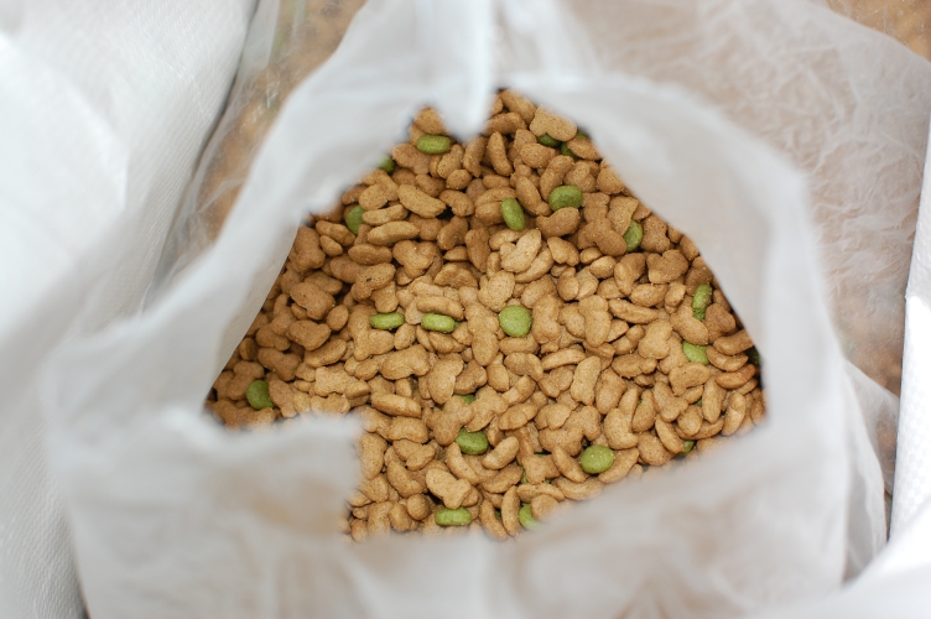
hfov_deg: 27.0
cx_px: 466
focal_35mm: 75
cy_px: 310
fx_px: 1938
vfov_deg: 18.1
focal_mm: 50
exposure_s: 1/60
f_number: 5
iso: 400
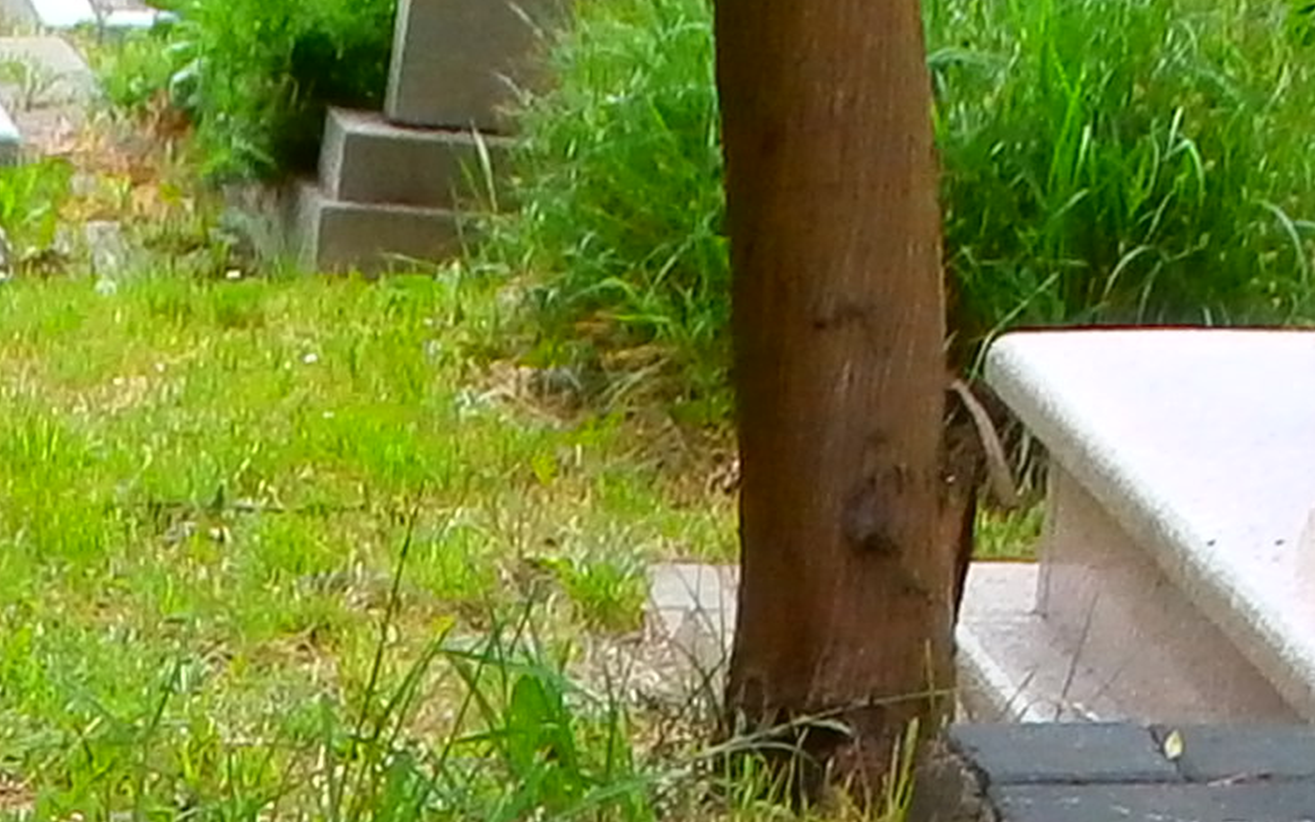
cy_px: 1714
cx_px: -429
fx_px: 7167
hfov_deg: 10.3
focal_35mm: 200
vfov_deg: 6.4
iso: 100
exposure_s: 1/200
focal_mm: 5.36
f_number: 3.5
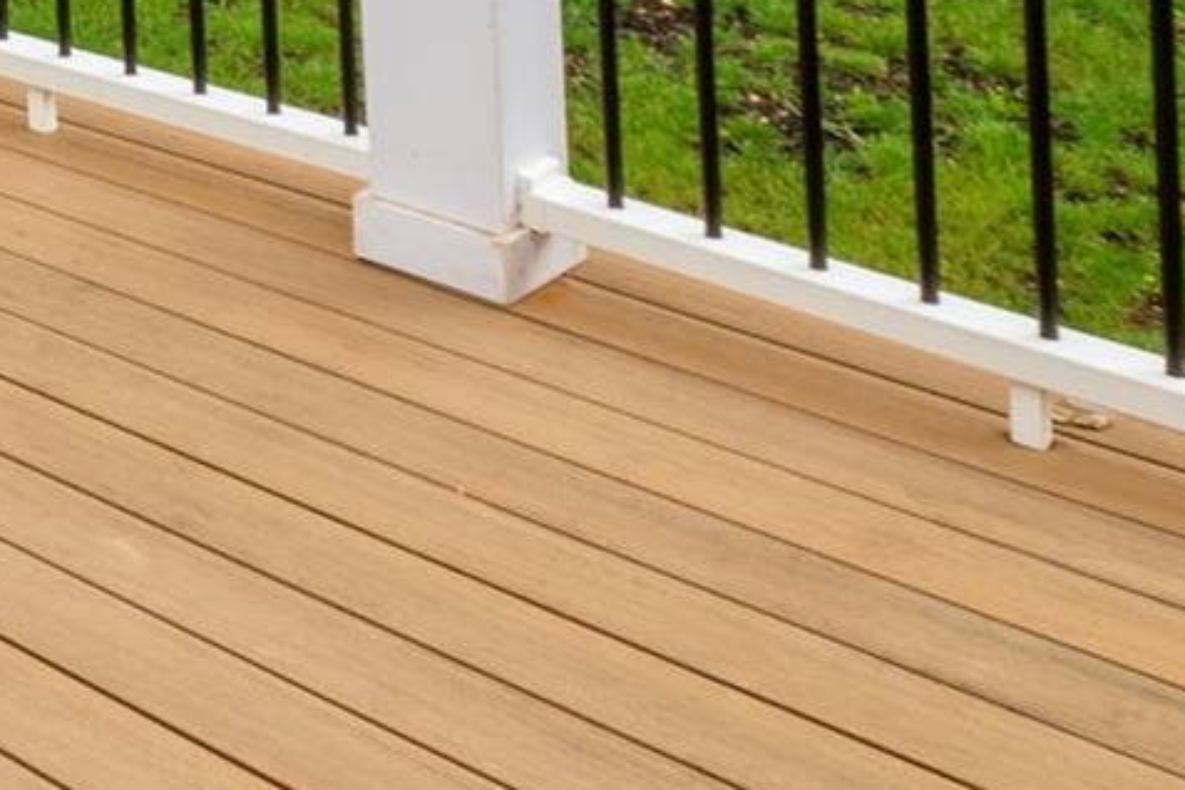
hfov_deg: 21.4
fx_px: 2403
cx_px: -765
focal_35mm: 73
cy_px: -704
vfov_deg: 15.5
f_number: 9
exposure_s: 1/30
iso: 125
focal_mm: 11.5
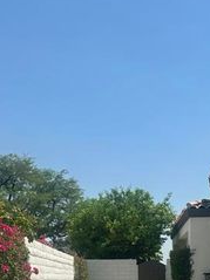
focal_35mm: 67
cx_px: 161
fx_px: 542
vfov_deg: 25.3
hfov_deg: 21.7
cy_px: 357
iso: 80
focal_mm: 6.86
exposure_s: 1/7576
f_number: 1.78
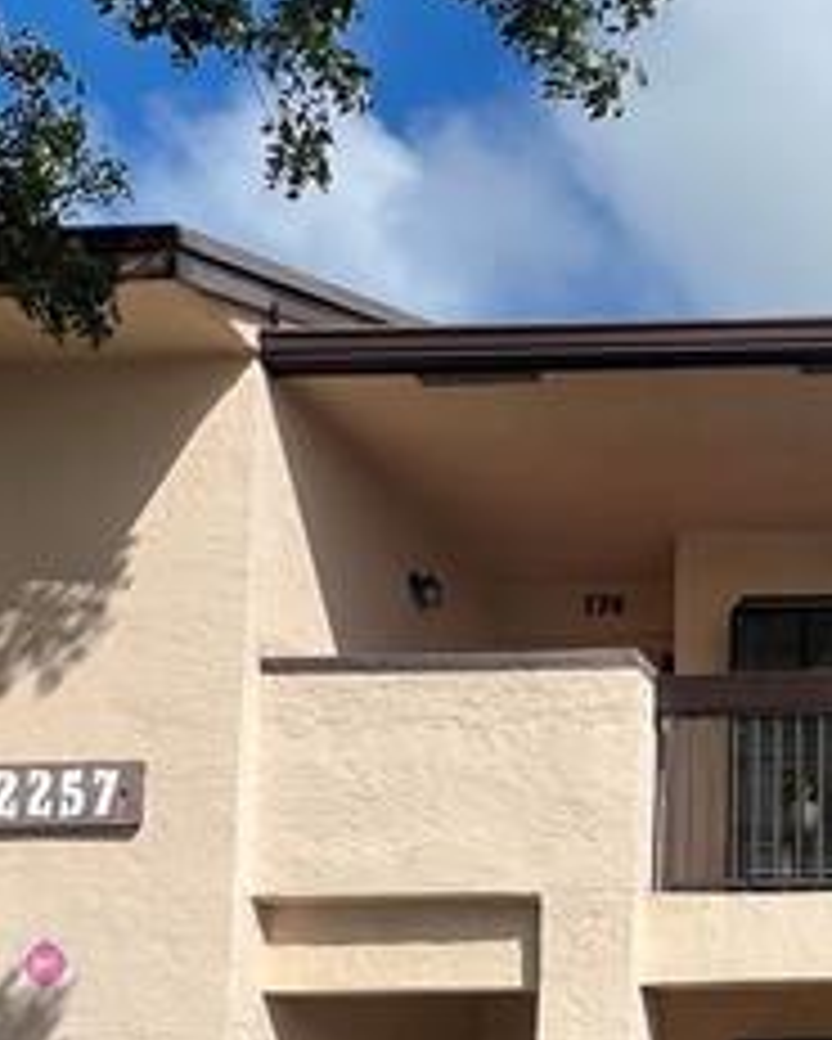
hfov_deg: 28.4
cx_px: 1070
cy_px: 1040
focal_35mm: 44
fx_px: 1353
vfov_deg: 37.5
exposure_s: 1/2096
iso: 32
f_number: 1.8
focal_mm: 1.57
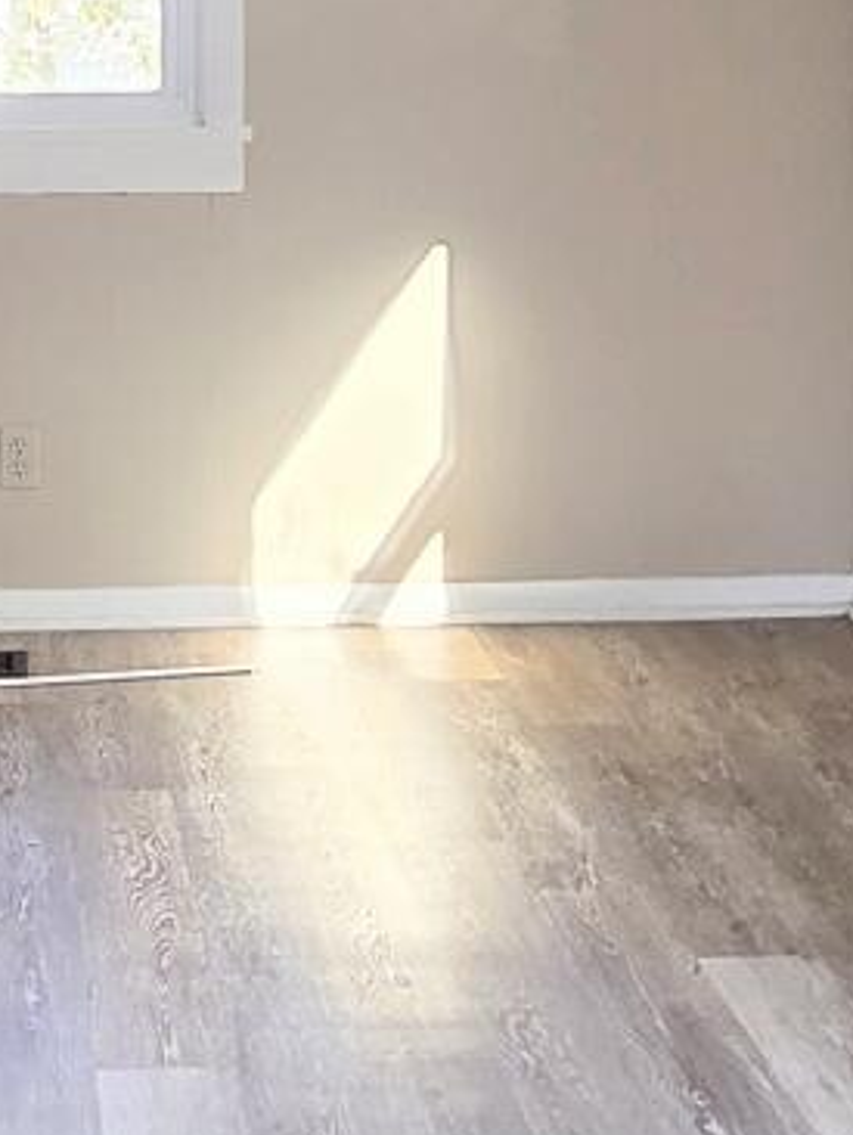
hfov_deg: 20.4
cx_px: 121
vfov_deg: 26.6
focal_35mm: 71
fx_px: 2330
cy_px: 161
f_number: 2.2
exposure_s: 1/60
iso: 160
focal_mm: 2.2
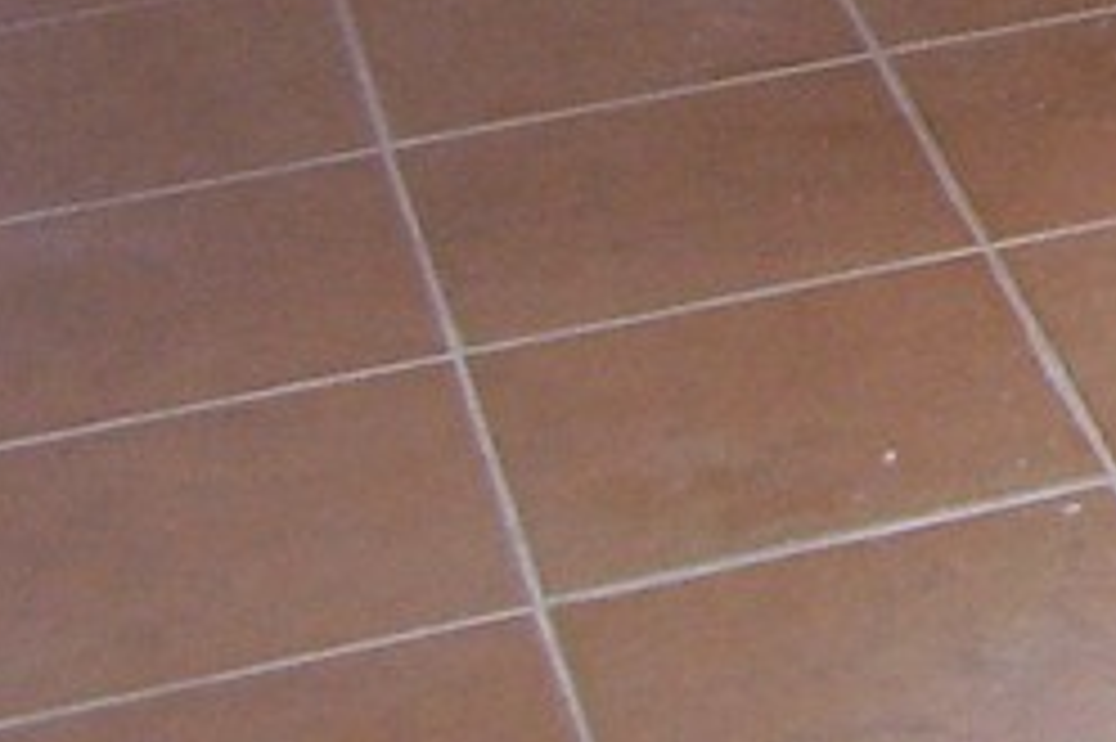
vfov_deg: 7.4
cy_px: -1115
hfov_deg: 10.8
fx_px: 5297
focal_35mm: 171
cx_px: 2376
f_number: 2.7
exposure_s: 1/60
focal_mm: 5.6
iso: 125
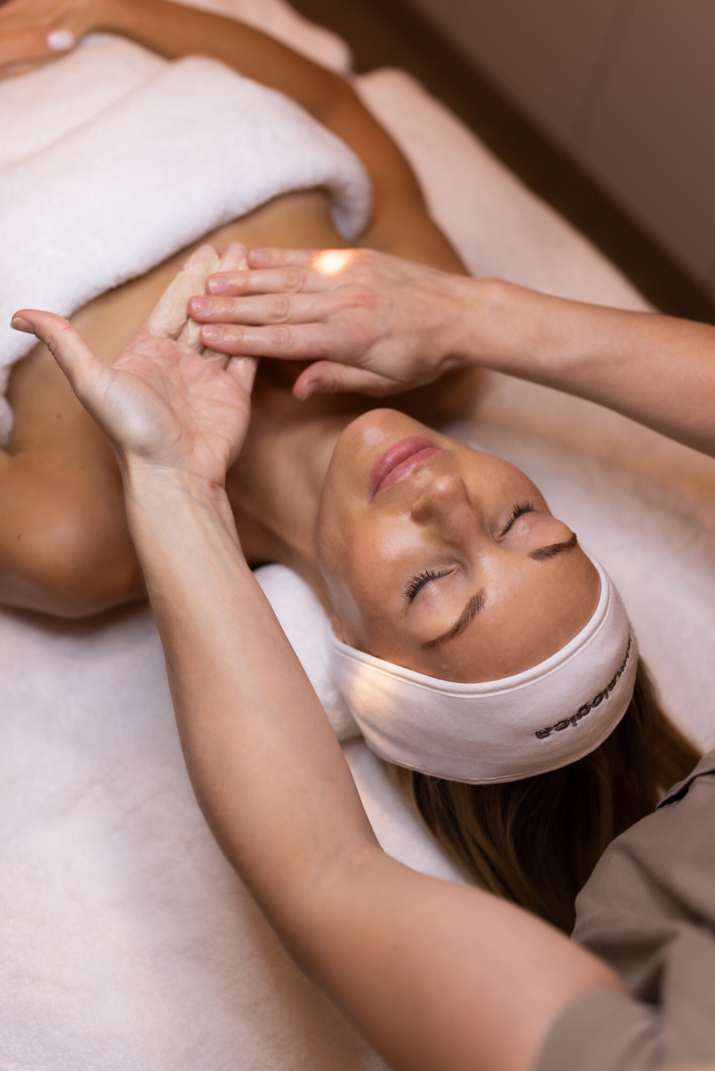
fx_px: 1160
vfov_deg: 49.5
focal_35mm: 39
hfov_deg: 34.2
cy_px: 482
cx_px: 388
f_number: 2
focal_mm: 35
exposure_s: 1/400
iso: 400
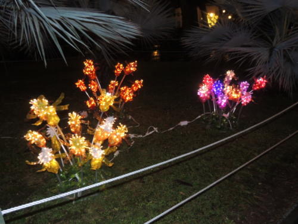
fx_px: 258
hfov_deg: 60.0
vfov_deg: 46.8
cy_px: 112
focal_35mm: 30
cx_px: 149
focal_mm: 5.3
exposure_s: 1/30
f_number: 3.1
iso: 200
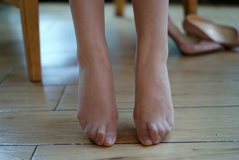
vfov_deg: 27.0
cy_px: 80
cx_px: 120
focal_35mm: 50
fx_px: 332
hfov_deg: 39.6
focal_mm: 50
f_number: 1.8
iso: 500
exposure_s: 1/400
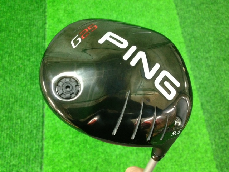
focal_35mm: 33
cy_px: 86
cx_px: 114
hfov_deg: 55.4
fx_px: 218
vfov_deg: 42.9
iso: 500
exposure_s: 1/15
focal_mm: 4.13
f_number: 2.4
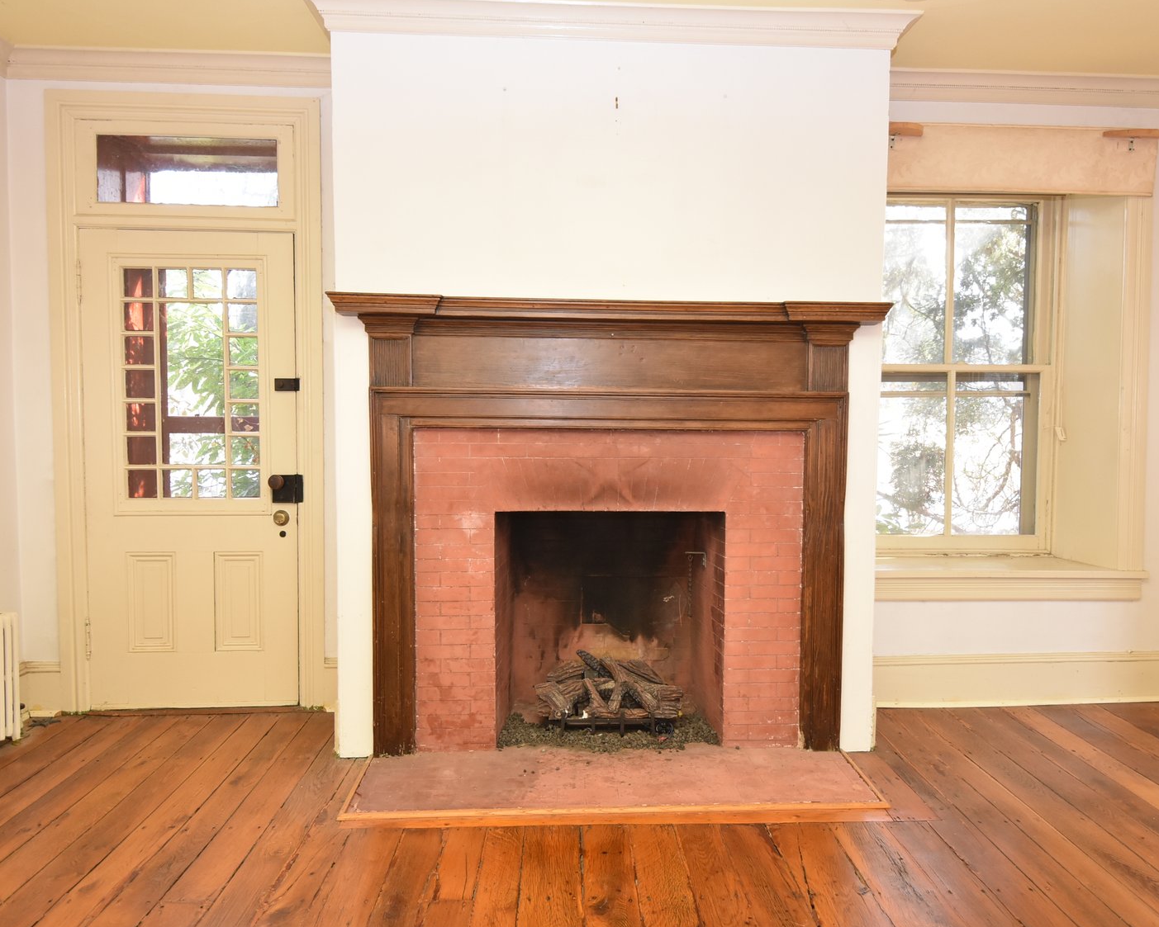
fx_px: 877
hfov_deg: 66.9
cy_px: 465
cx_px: 609
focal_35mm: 26
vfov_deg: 55.7
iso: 900
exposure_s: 1/60
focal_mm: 15
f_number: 4
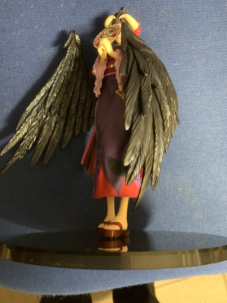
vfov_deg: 67.3
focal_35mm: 26
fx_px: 227
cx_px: 114
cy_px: 152
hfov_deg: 53.1
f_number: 1.8
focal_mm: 4.25
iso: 800
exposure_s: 1/25
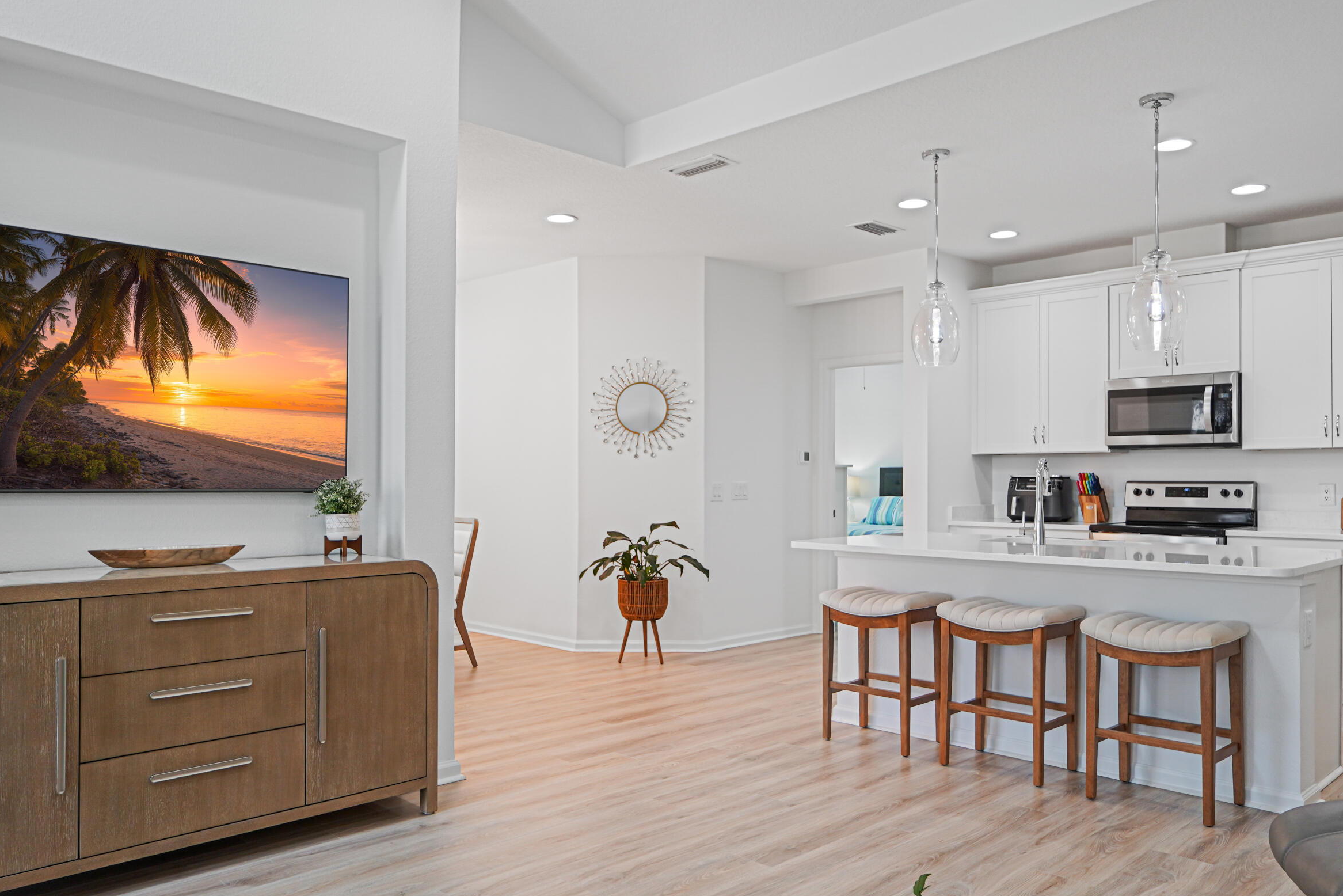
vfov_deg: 46.3
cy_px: 373
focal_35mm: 28
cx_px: 650
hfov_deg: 65.5
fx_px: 1043
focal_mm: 14.5
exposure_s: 1/20
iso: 100
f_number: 4
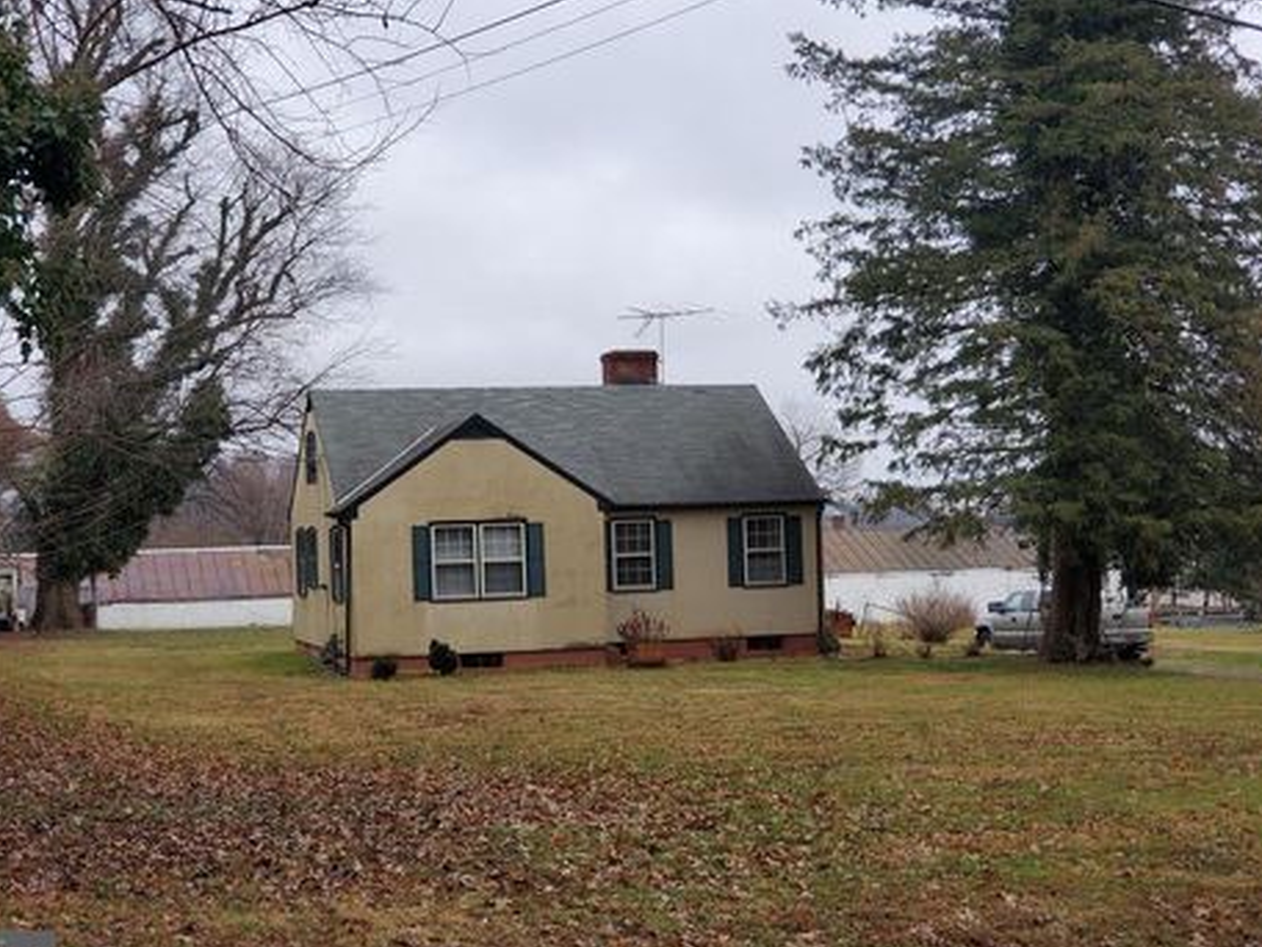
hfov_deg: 33.8
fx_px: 2078
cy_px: 467
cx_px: 578
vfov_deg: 25.7
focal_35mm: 57
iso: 50
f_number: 2.4
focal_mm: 6
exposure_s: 1/234
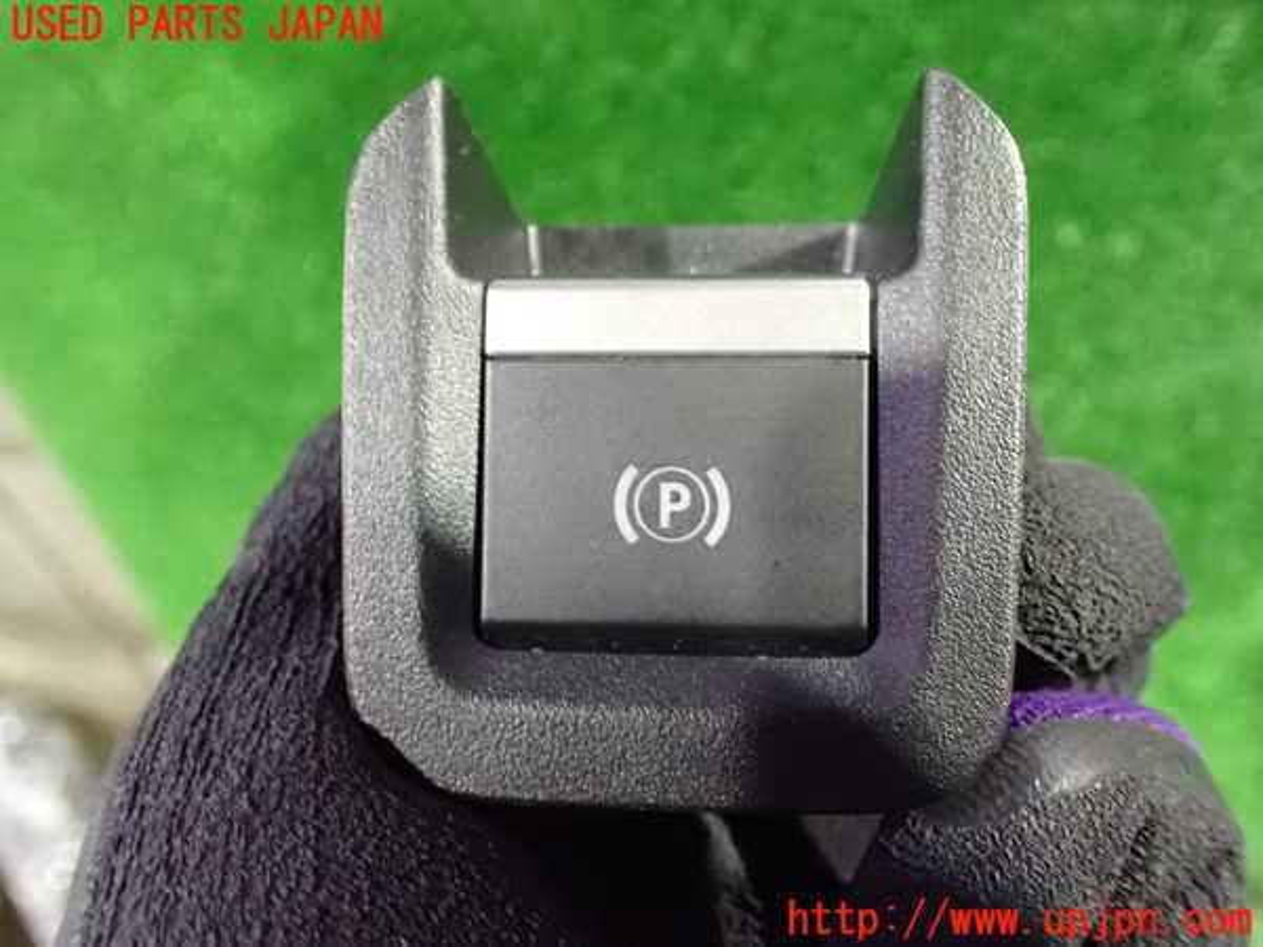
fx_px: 1095
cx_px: 632
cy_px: 474
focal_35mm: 30
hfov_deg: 60.0
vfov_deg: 46.8
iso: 1600
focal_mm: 5.4
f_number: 2.3
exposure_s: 1/25
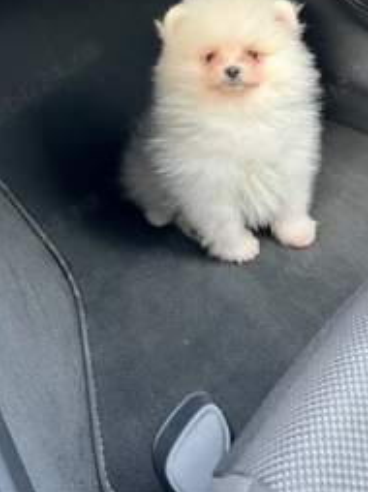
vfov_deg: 44.0
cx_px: 225
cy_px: 112
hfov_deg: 34.9
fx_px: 582
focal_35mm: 41
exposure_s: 1/60
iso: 250
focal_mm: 5.1
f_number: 1.6
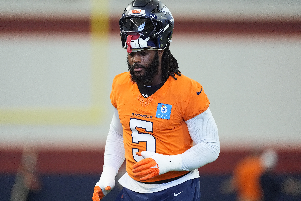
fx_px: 5016
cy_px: 100
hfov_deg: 3.4
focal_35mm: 600
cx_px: 150
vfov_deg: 2.3
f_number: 4
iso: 4000
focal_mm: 600
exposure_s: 1/800
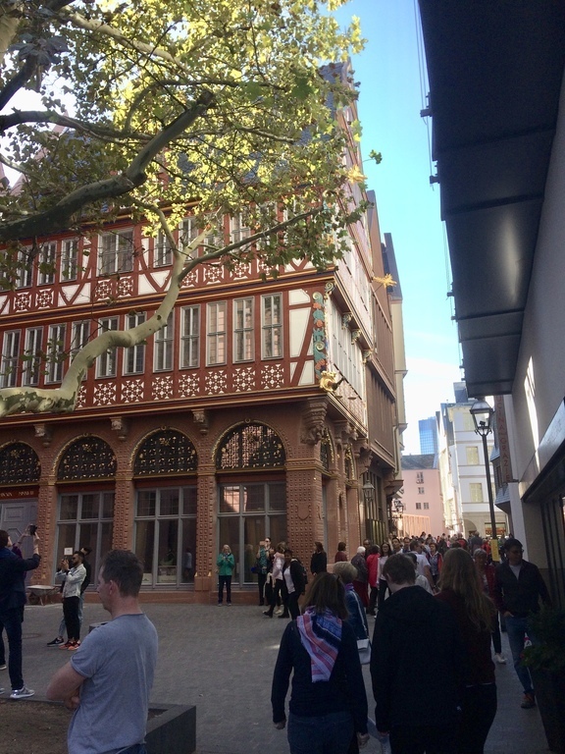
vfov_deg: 61.7
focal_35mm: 29
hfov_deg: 48.2
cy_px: 377
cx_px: 282
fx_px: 631
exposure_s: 1/494
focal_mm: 4.15
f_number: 2.2
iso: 32
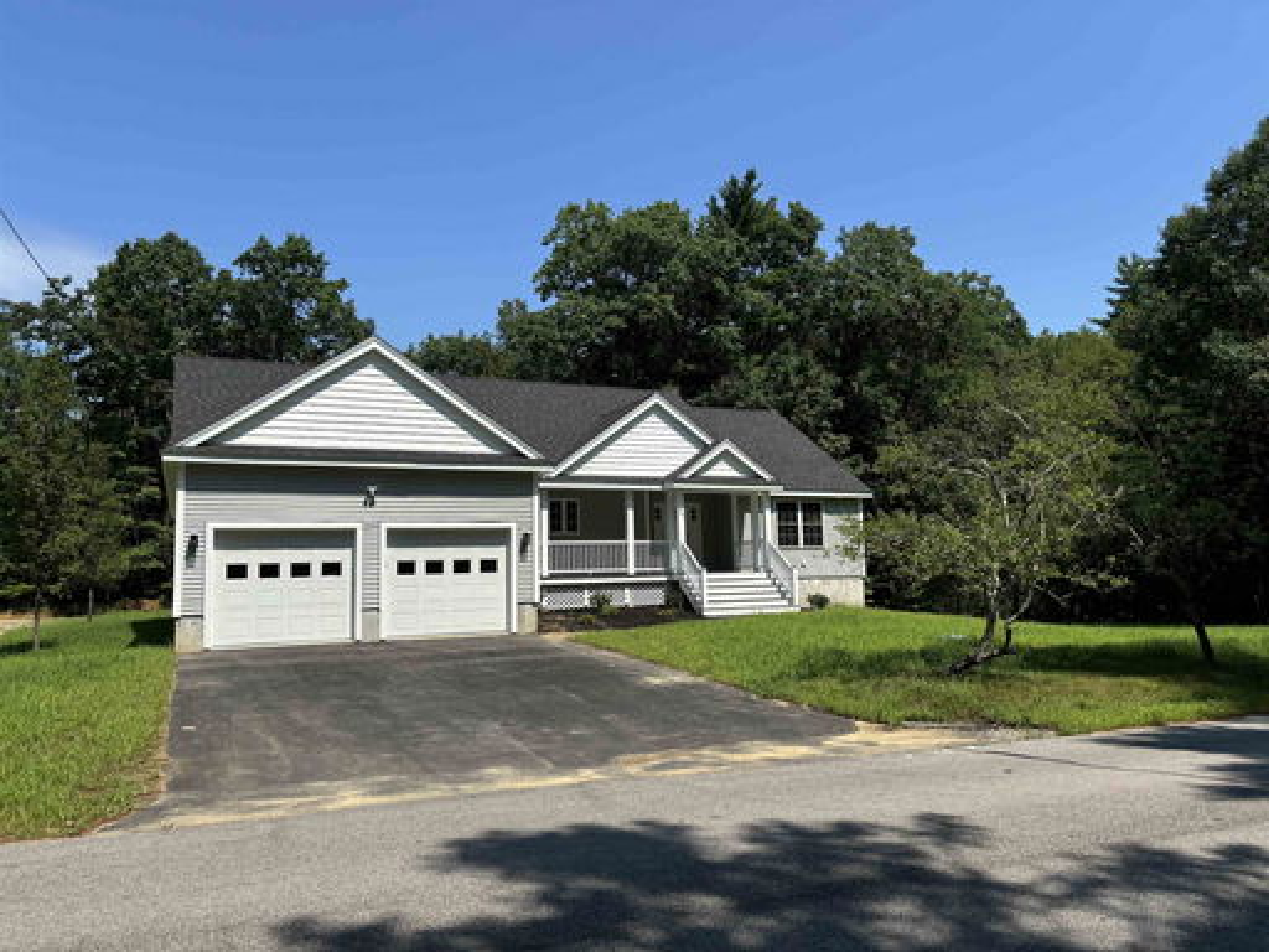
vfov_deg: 53.1
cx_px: 634
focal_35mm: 26
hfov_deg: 67.3
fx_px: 953
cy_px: 476
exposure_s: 1/3650
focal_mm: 5.96
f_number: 1.6
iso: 50
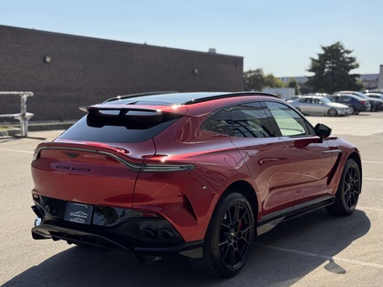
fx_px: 531
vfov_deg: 30.3
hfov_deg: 39.7
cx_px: 192
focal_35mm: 48
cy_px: 144
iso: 64
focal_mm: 6.76
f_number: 1.78
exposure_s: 1/3257
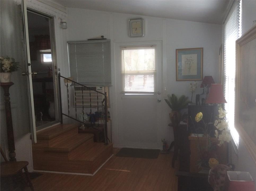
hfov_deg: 54.0
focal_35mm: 34
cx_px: 136
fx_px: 251
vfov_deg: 41.6
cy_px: 101
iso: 32
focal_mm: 3.3
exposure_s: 1/60
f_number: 2.4
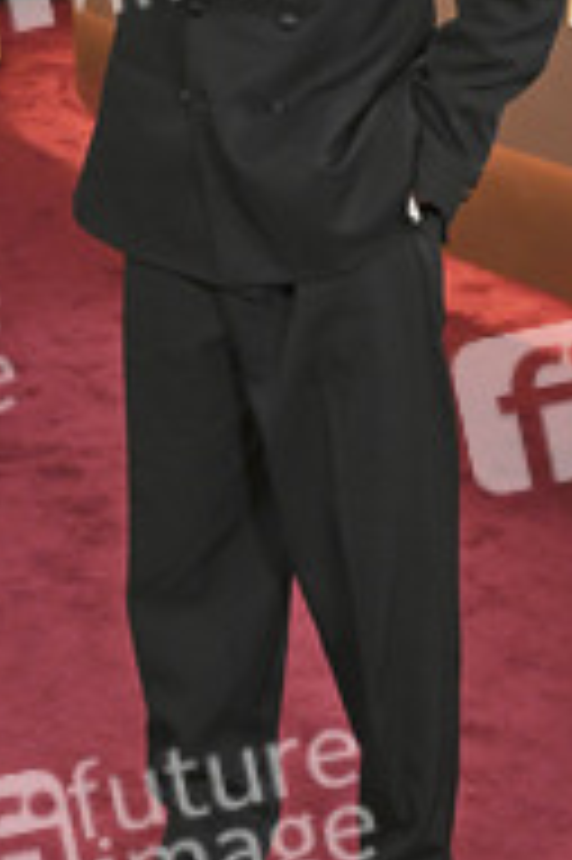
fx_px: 2244
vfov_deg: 21.4
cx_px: 275
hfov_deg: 14.5
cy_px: 162
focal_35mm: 94
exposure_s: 1/320
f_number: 5.6
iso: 2500
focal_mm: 45
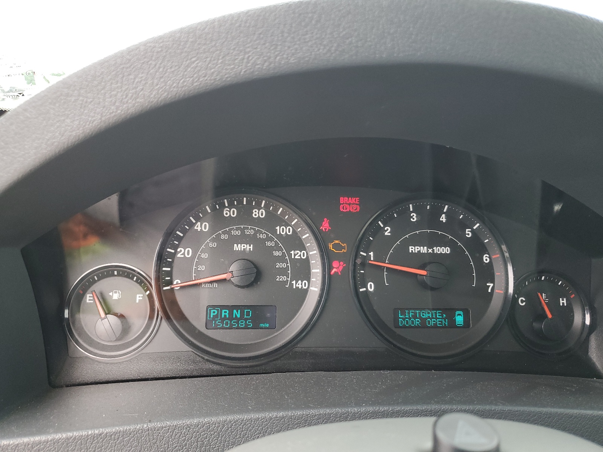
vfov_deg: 53.1
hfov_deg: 67.3
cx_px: 302
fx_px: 453
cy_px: 226
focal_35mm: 26
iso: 86
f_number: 1.5
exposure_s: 1/120
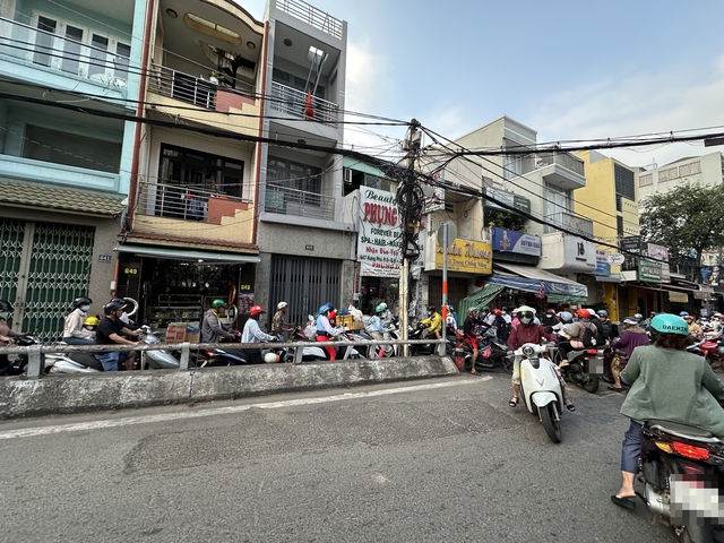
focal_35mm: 14
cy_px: 272
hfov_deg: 102.1
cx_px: 362
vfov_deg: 85.7
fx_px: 293
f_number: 2.2
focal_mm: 2.22
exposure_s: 1/224
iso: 40
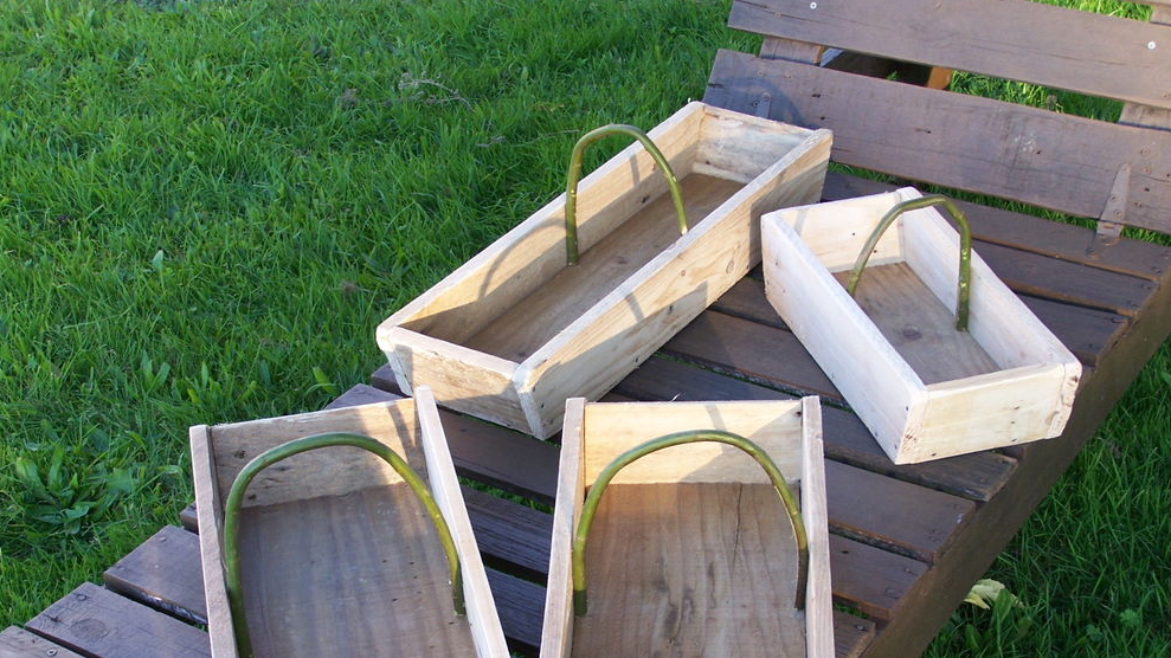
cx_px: 587
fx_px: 2018
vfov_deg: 18.5
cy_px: 418
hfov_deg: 32.4
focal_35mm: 65
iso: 80
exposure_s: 1/60
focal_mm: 9.8
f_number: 3.1
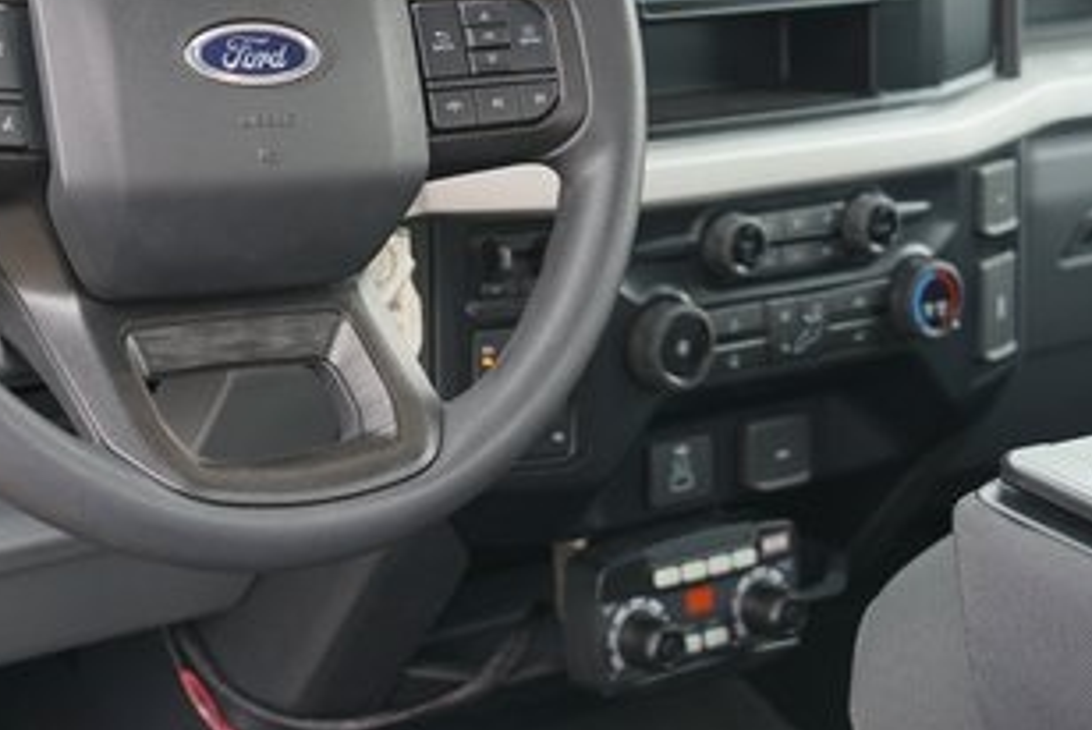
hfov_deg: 24.7
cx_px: 227
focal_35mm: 81
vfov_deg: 16.7
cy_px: 105
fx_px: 2459
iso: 125
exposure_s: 1/60
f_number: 4
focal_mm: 39
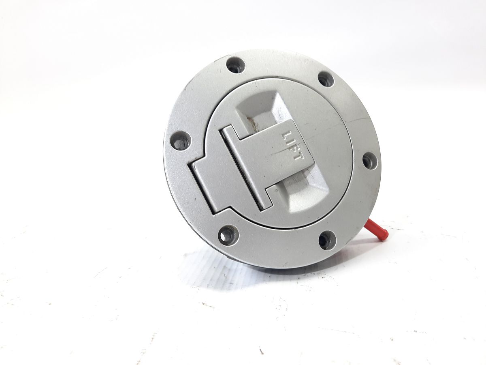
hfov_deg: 69.4
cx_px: 243
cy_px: 182
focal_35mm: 25
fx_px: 351
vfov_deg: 54.9
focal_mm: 4.6
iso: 100
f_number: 2
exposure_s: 1/50
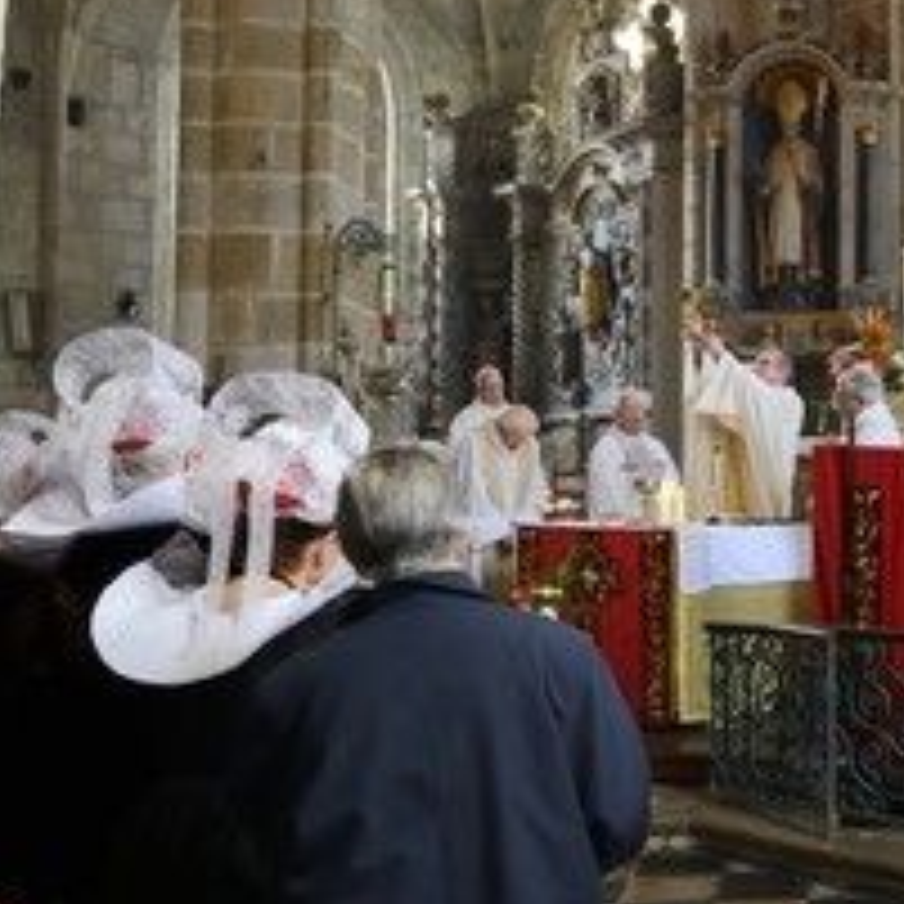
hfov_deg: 32.1
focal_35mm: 48
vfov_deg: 35.4
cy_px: 463
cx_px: 935
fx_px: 1418
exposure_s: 1/30
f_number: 5.6
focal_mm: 27
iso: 1600
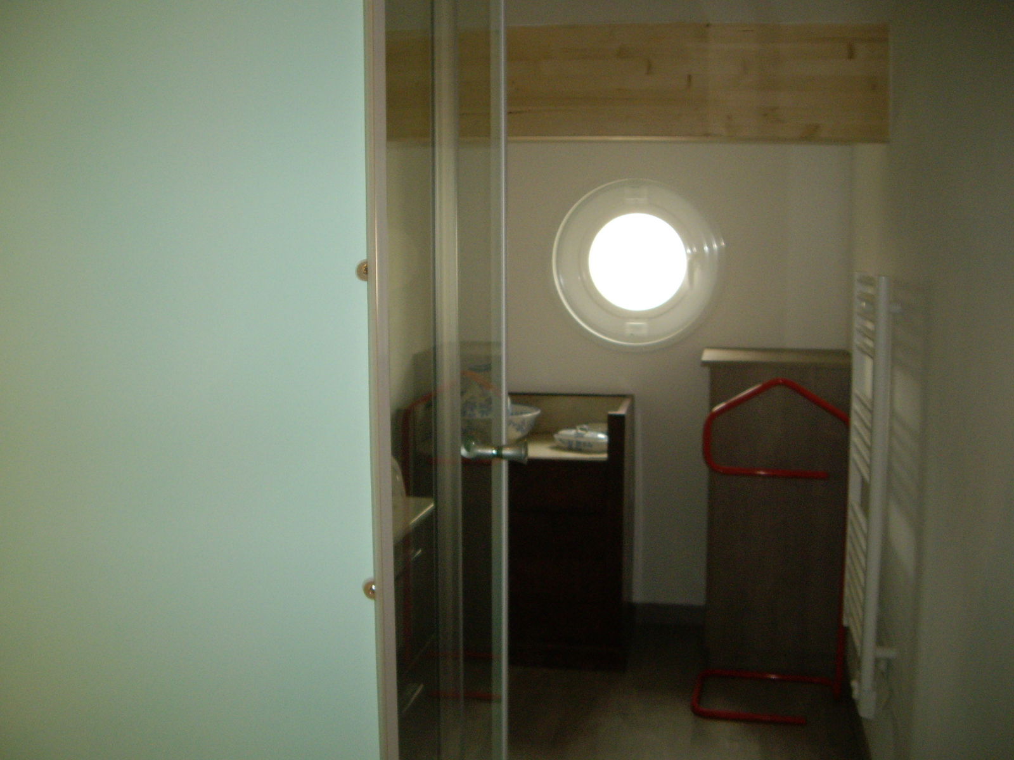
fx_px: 1113
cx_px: 507
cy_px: 380
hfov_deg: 49.0
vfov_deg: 37.7
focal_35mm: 38
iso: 200
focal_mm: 6.2
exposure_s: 1/40
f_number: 2.7
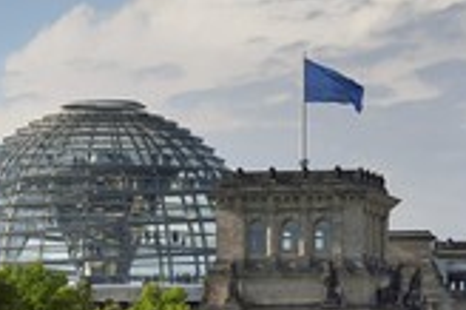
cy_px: 350
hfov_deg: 5.4
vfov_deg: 3.6
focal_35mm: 384
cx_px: 57
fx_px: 4966
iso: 200
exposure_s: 1/320
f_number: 10
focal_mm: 150
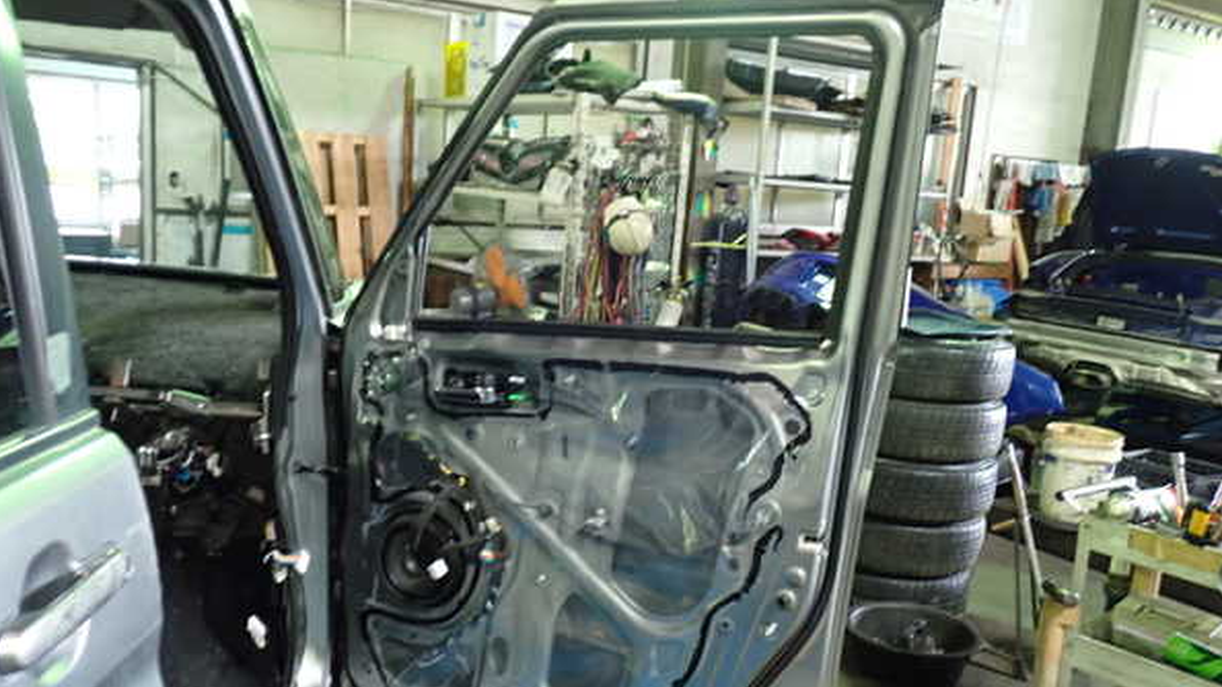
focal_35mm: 33
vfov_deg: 35.6
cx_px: 609
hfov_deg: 59.5
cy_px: 393
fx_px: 1069
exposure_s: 1/30
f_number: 2.3
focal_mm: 5.4
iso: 500
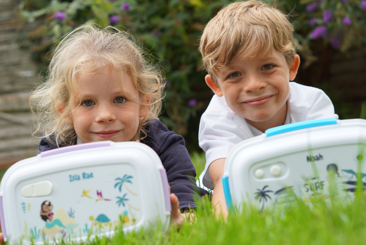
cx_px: 183
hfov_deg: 27.0
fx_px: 763
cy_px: 122
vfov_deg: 18.2
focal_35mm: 75
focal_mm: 50
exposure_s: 1/80
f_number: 4
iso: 160
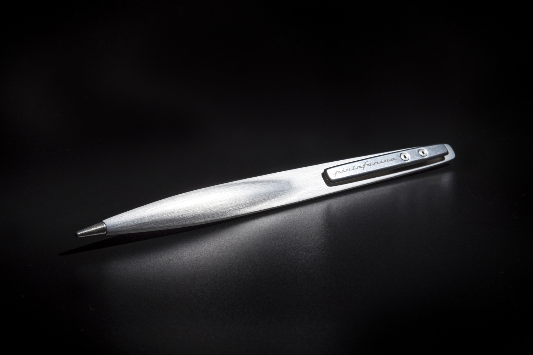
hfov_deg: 28.8
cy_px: 178
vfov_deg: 19.5
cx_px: 266
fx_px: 1037
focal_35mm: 70
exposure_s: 1/200
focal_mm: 70
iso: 160
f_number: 16
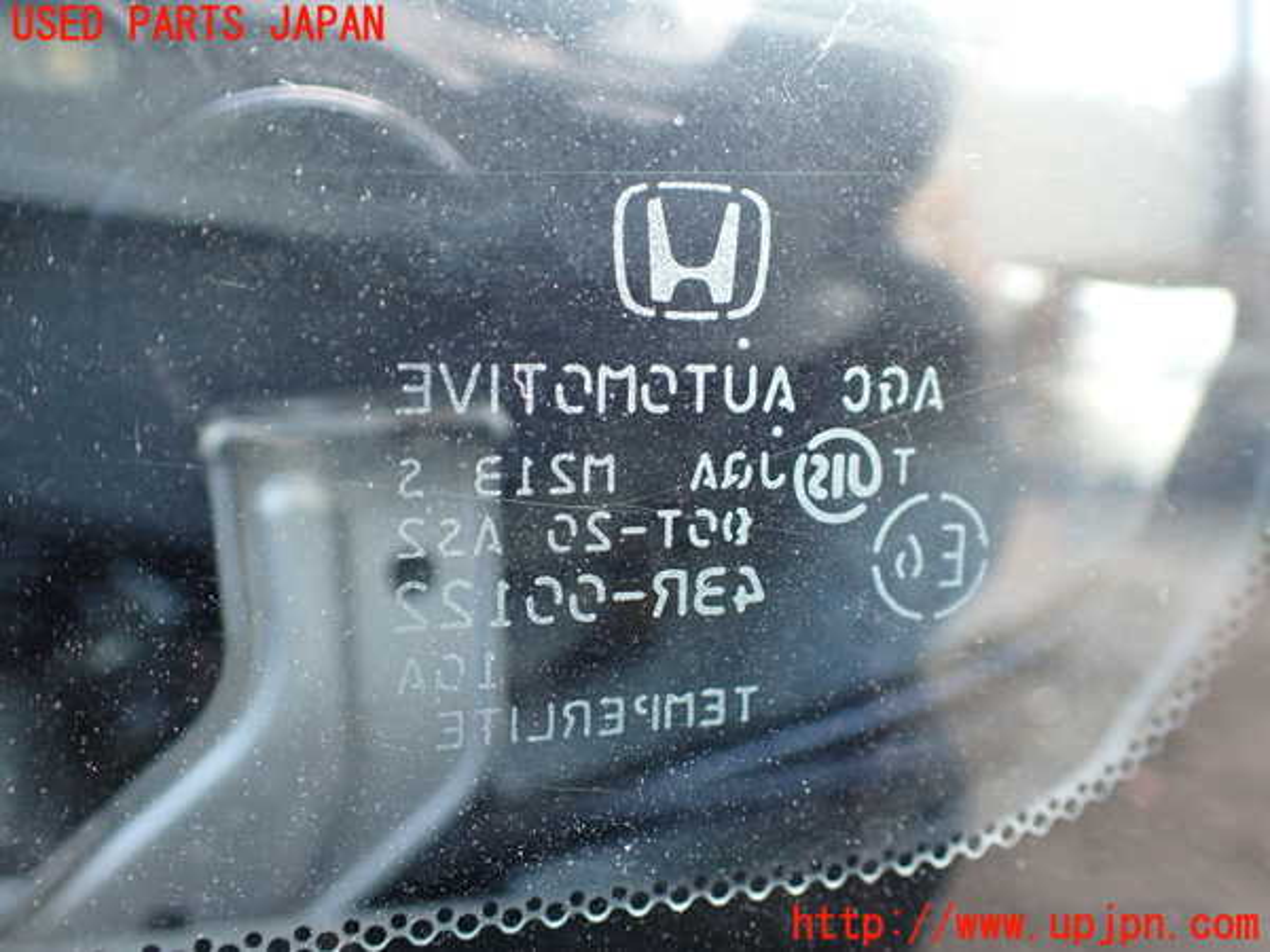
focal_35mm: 30
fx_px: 1101
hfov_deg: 60.0
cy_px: 476
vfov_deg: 46.8
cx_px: 635
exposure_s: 1/125
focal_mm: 5.4
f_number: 2.3
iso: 400
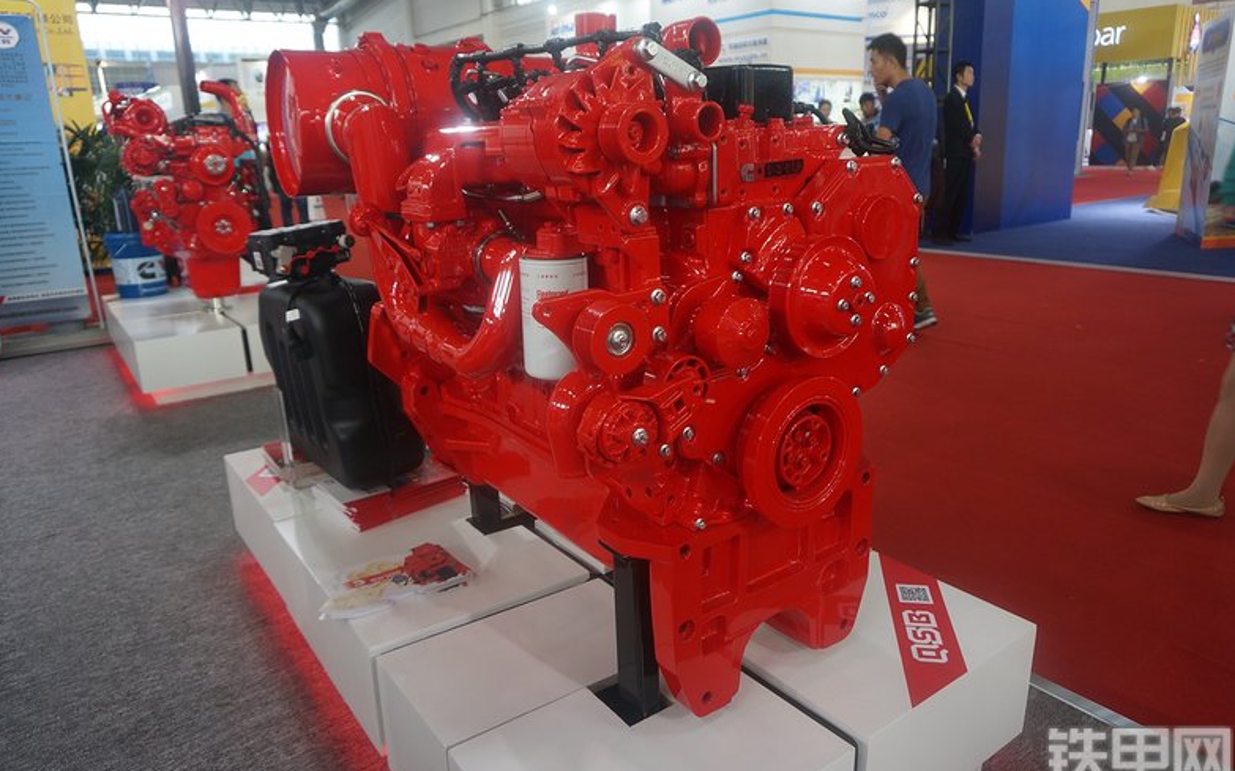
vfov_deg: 49.2
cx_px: 620
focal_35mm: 25
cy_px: 376
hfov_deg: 72.6
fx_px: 841
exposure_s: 1/60
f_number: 4
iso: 250
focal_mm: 16
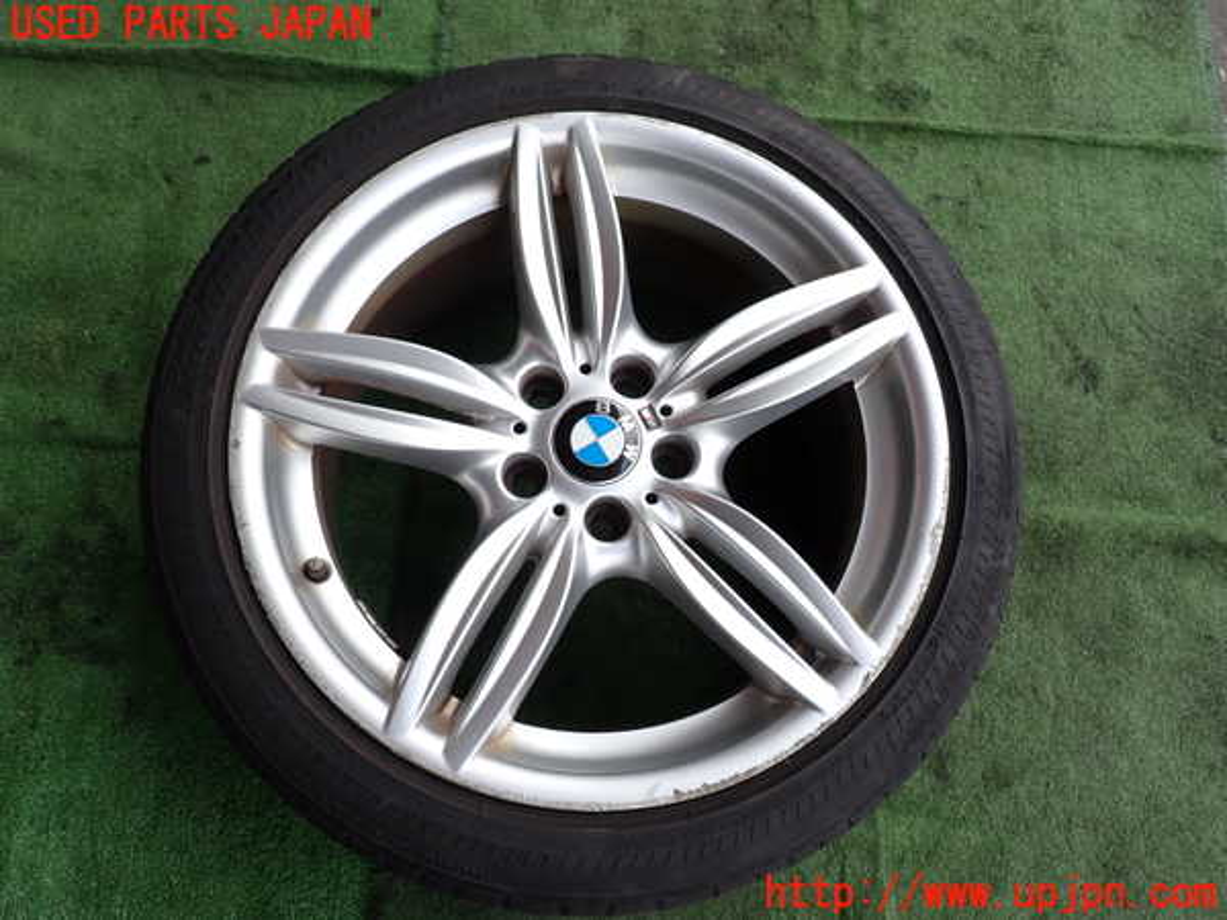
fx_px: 886
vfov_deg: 54.9
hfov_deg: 69.4
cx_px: 614
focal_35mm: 25
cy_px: 460
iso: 100
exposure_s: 1/320
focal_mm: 4.5
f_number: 2.8
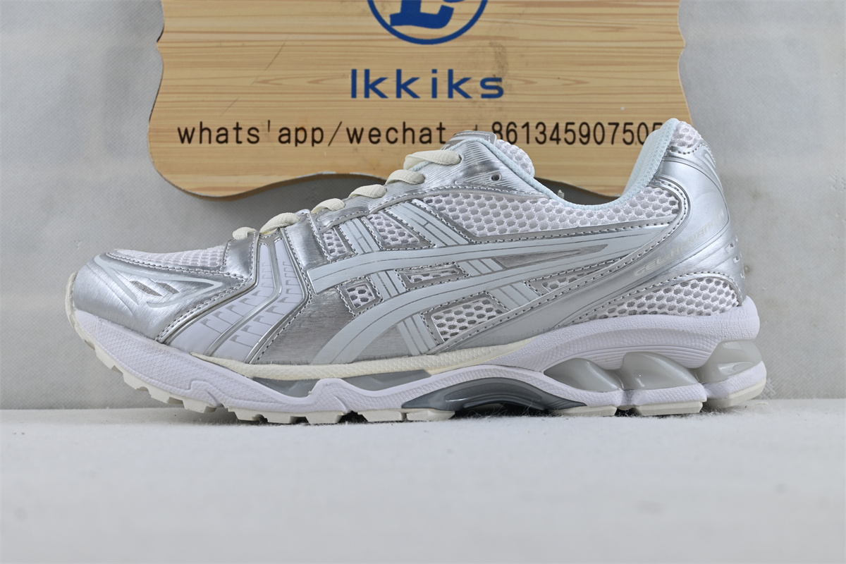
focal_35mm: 49
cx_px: 423
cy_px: 282
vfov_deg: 27.7
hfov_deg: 40.5
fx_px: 1146
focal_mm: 32.5
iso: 100
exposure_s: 1/60
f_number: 5
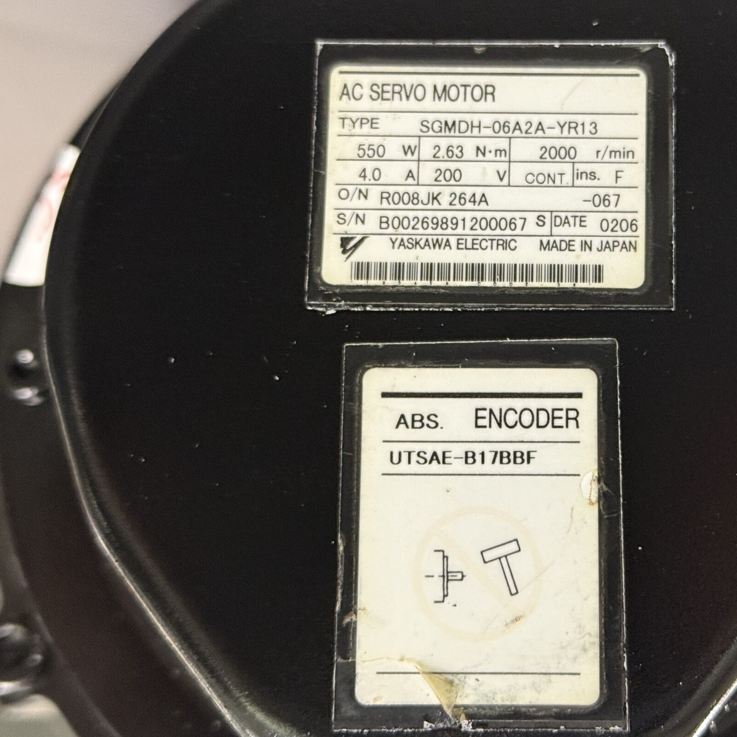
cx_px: 527
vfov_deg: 25.3
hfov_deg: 25.1
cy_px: 333
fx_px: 1638
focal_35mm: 68
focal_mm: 6.76
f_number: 1.78
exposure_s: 1/40
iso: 400
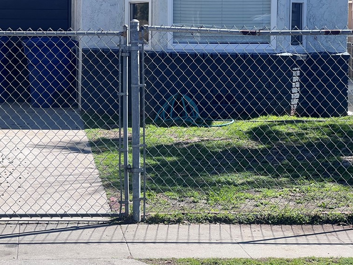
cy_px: 112
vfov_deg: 14.1
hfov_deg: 18.7
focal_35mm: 105
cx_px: 141
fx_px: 1071
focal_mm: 9
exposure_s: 1/423
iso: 32
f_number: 2.8
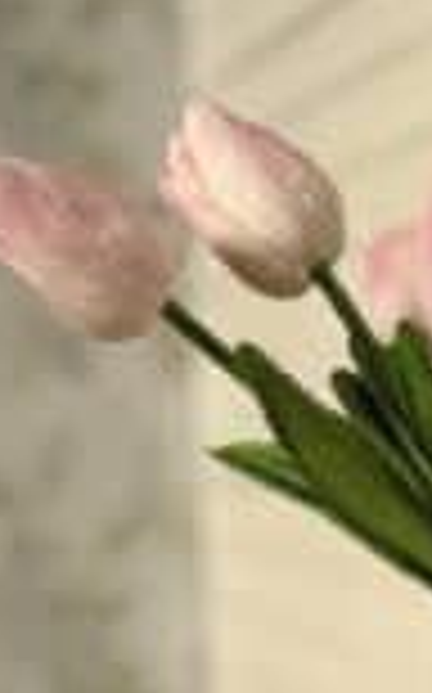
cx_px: 616
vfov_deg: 28.6
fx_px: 1246
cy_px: 734
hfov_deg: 17.9
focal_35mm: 66
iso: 80
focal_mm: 6.76
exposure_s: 1/1493
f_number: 1.78
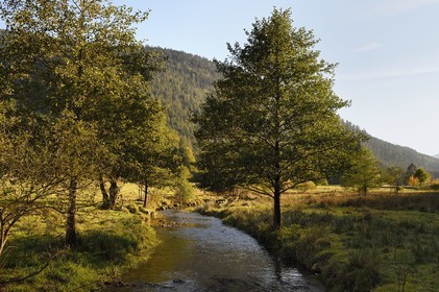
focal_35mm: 42
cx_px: 220
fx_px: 512
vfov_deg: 31.8
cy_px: 146
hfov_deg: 46.4
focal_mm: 42
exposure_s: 1/125
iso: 200
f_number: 9
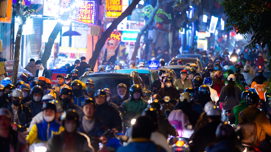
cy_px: 83
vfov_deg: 4.8
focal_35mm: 252
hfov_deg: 8.6
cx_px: 130
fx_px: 1811
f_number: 2.8
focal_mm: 200
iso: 4000
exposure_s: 1/320
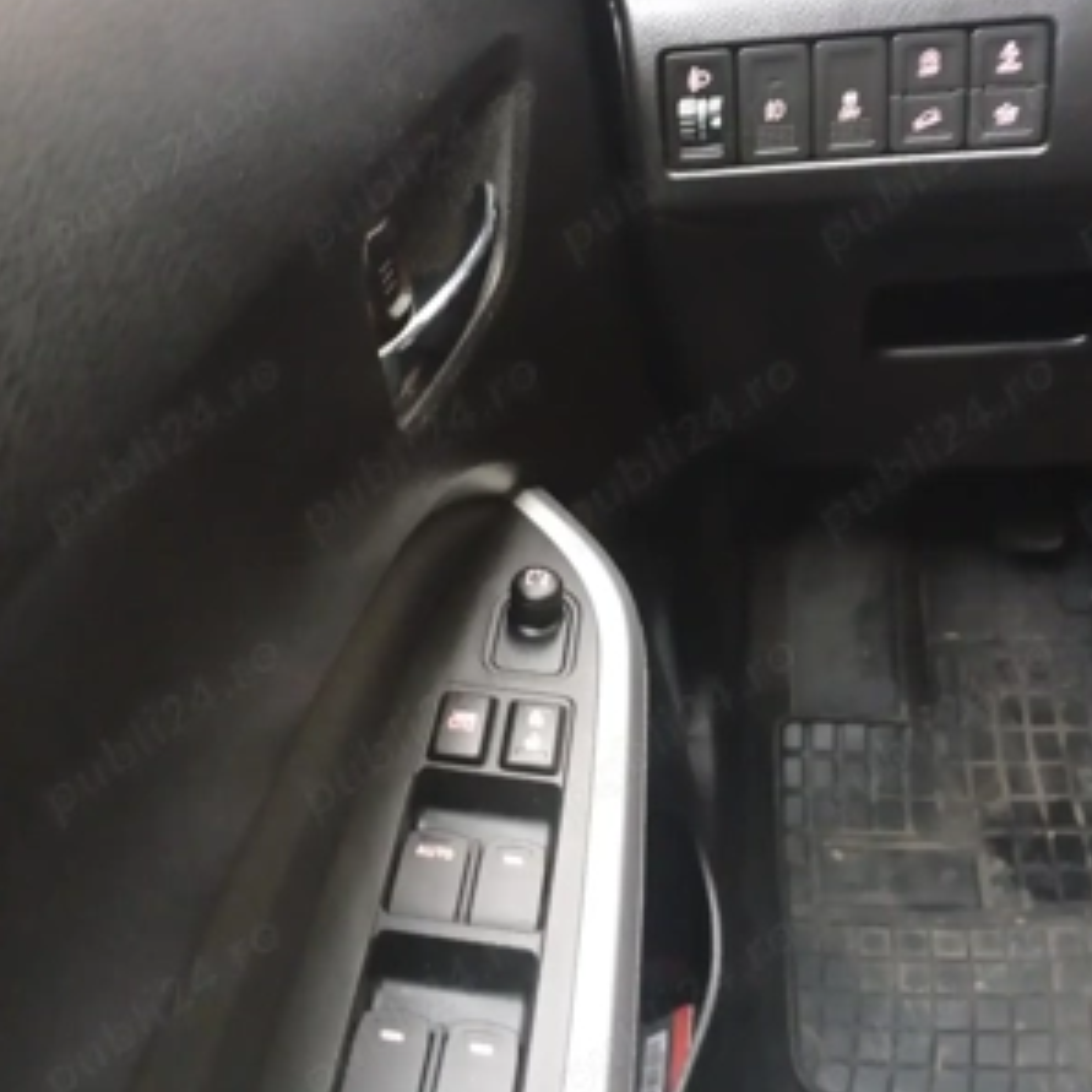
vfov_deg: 51.1
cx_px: 548
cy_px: 504
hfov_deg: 51.1
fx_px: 1142
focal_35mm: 32
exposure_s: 1/20
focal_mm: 3.98
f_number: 1.8
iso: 1707
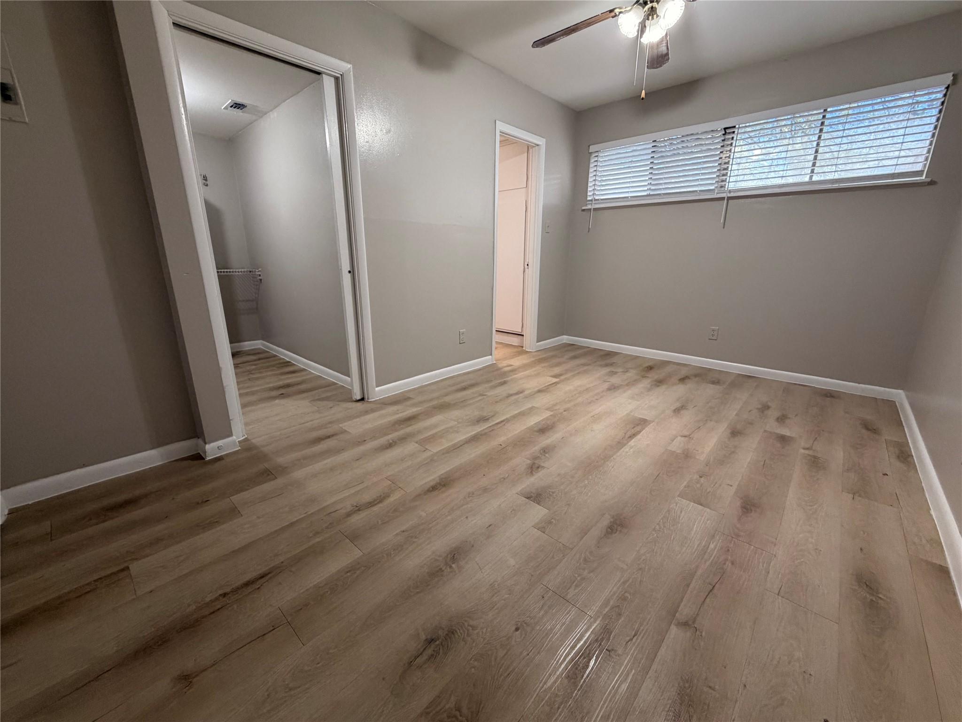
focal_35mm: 14
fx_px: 389
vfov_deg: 85.7
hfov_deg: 102.1
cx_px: 481
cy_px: 361
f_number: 2.2
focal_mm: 2.22
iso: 250
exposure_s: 1/60
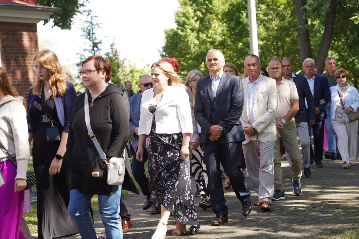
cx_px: 180
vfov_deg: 13.0
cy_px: 120
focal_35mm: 105
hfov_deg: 19.5
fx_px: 1047
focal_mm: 105
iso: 100
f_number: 4.5
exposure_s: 1/100
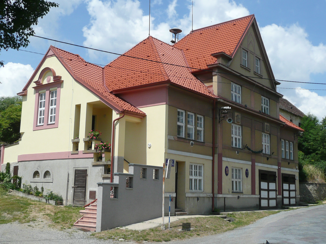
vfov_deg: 33.6
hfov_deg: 43.9
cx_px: 163
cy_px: 122
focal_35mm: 43
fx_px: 405
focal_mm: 5.8
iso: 100
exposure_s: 1/1000
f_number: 3.7
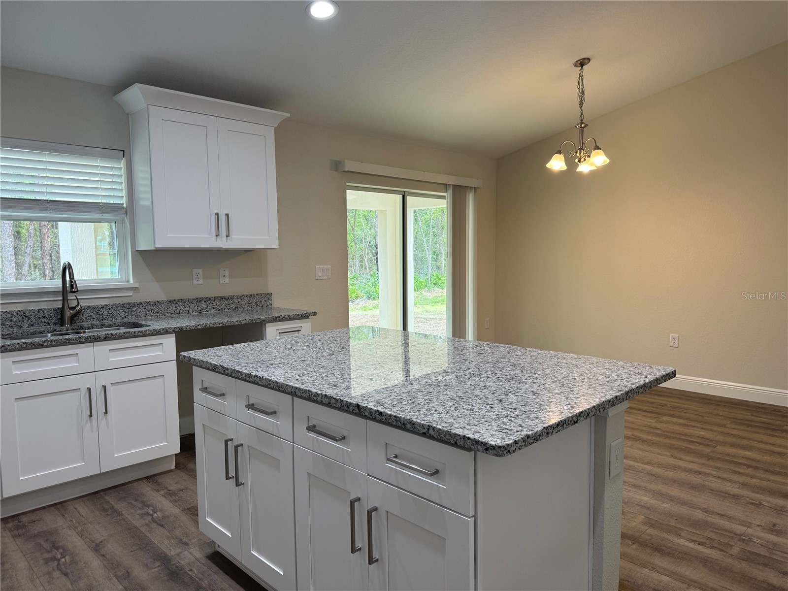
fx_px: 546
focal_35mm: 24
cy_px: 296
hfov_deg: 71.6
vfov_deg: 56.8
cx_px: 394
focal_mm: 6.76
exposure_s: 1/120
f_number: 1.78
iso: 100
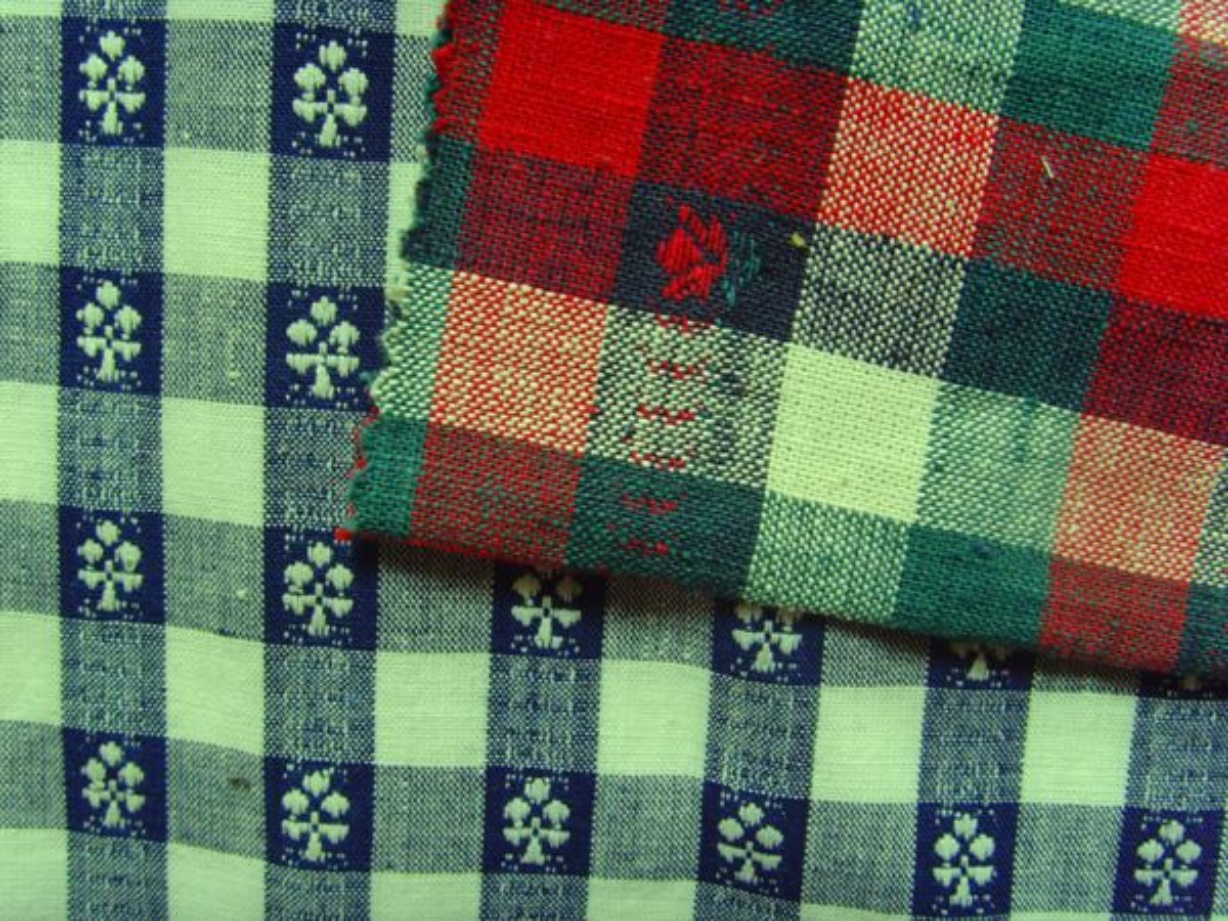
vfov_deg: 36.8
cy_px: 460
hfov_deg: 47.9
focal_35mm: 39
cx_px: 614
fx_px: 1384
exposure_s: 1/15
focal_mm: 6.6
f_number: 3.5
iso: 200
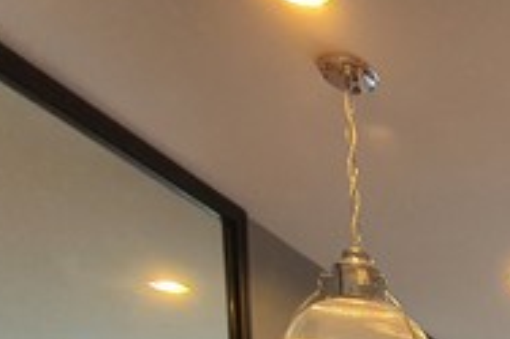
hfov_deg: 29.2
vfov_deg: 21.5
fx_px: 651
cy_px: 578
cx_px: 741
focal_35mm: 46
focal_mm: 1.8
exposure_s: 1/50
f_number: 2.2
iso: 100
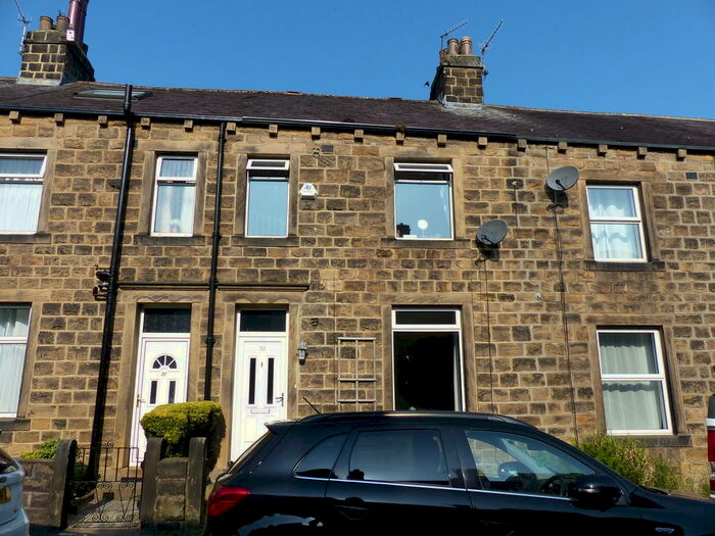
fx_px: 516
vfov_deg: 54.9
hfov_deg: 69.4
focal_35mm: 25
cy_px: 268
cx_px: 358
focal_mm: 4.5
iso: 100
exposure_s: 1/1000
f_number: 4
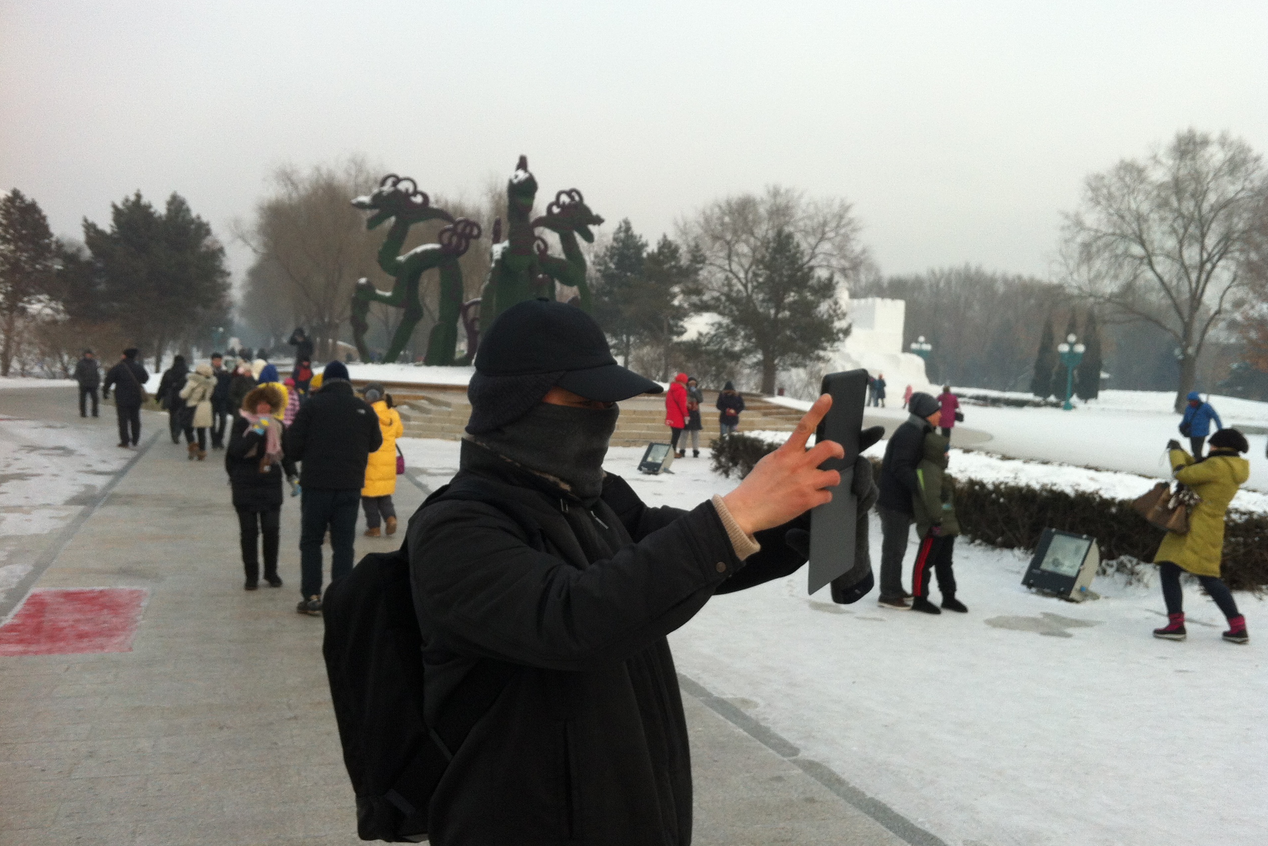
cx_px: 640
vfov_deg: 35.9
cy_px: 436
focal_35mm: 37
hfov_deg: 51.9
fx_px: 1303
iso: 80
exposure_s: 1/265
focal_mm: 3.85
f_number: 2.8
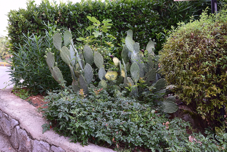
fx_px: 265
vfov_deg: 31.9
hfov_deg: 46.4
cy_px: 76
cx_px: 114
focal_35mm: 42
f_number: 7.1
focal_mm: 28
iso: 400
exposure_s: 1/25
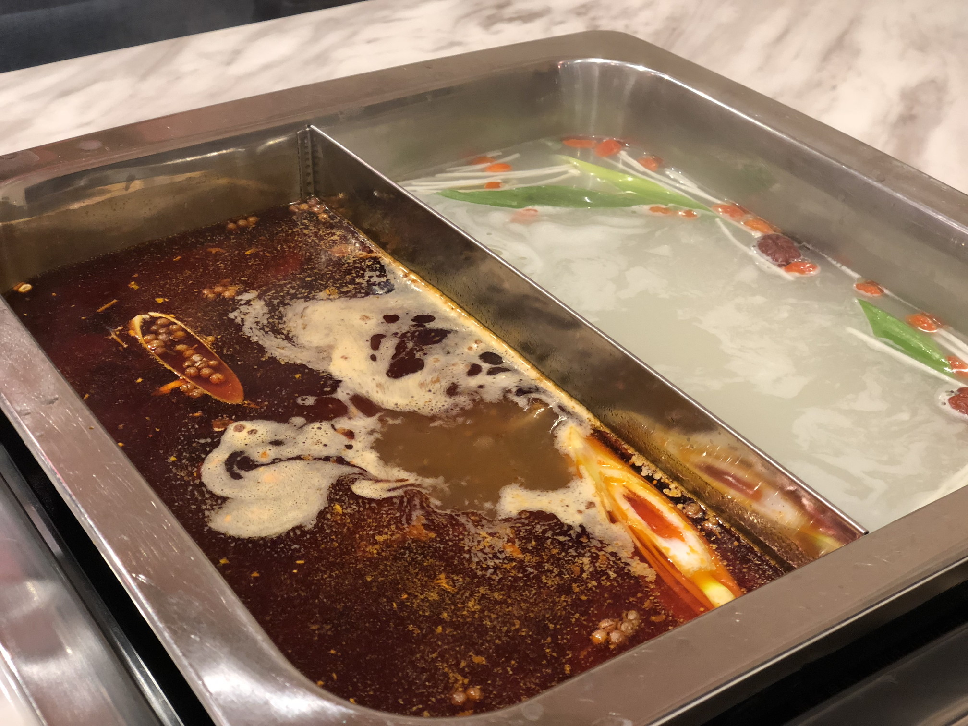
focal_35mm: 52
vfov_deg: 28.0
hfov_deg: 36.8
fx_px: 1454
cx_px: 484
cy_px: 363
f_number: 2.4
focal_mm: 6
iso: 125
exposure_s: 1/33
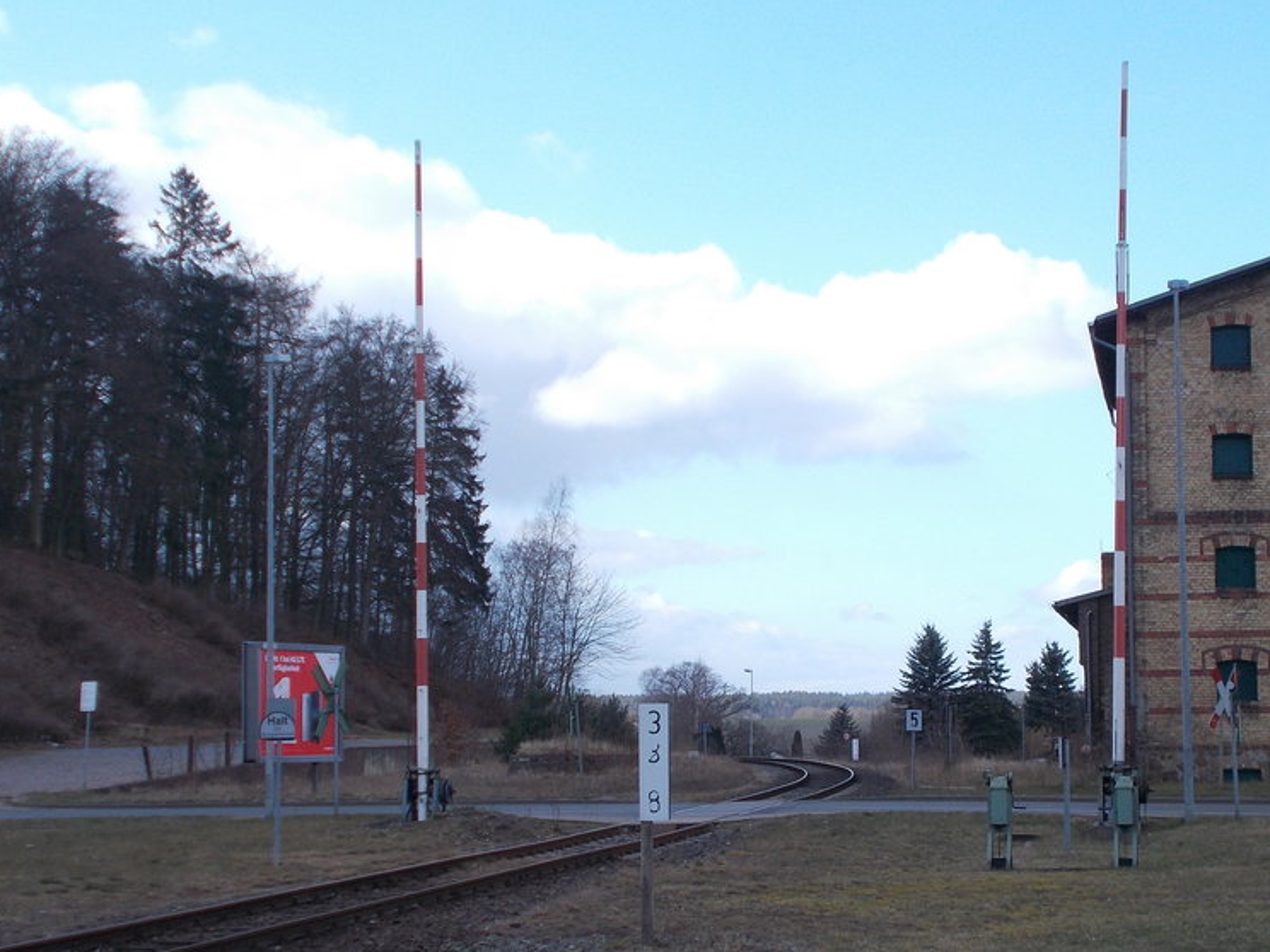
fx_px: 2605
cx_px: 821
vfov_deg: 20.7
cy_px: 616
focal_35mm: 71
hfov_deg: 27.3
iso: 80
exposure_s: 1/320
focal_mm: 7.9
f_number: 4.2
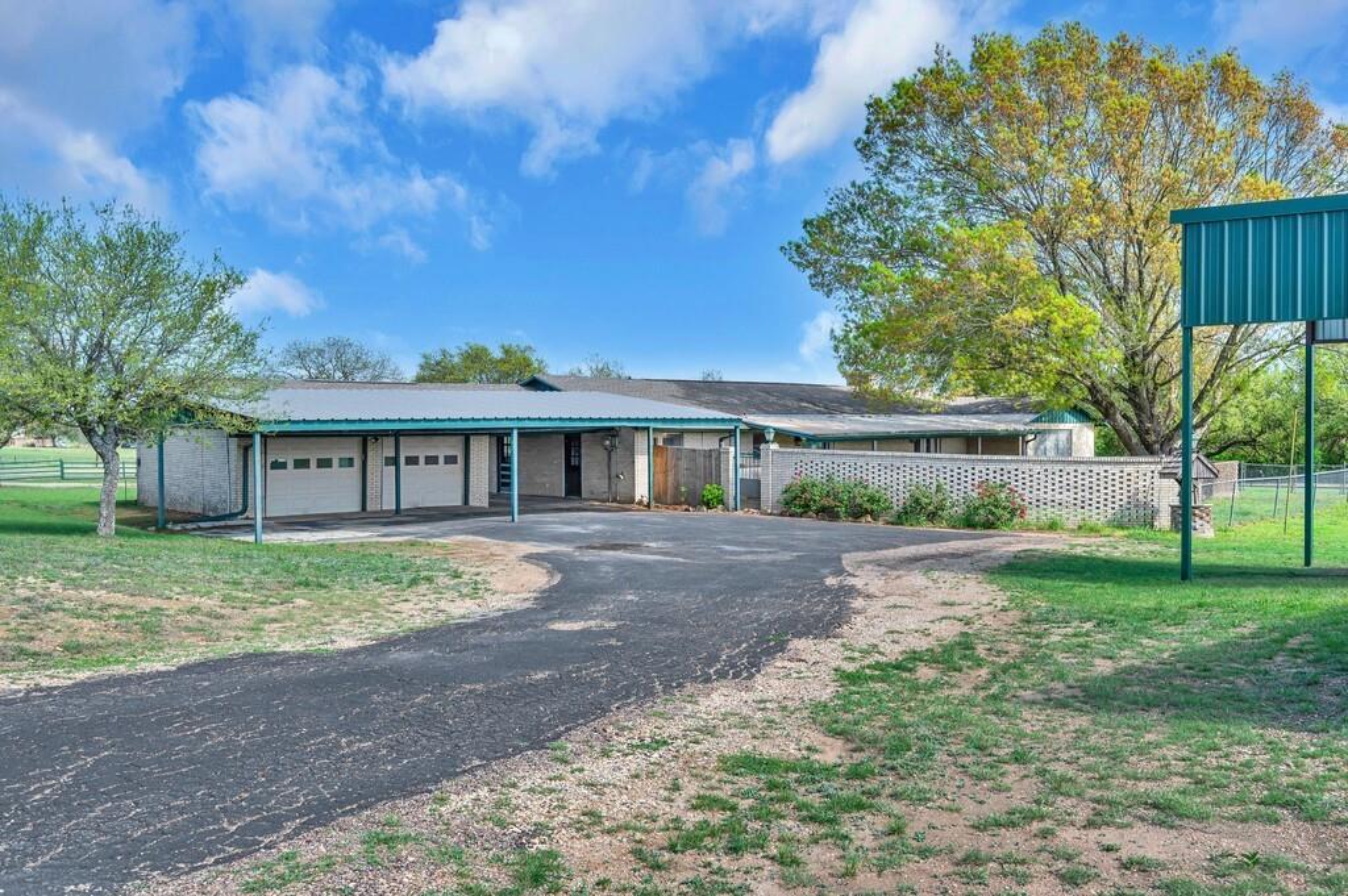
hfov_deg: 62.0
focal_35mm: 30
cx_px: 674
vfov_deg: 43.5
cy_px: 448
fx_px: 1122
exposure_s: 1/200
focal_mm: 30
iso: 100
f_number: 9
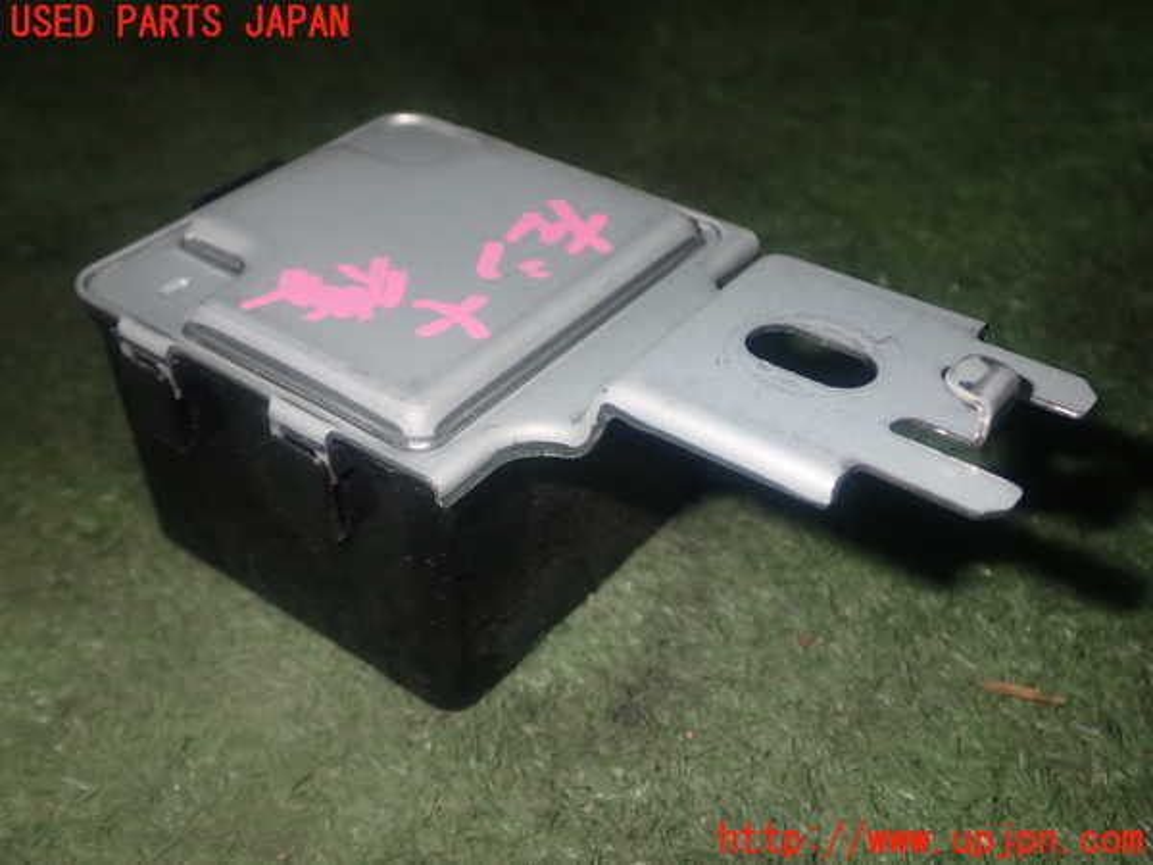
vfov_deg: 35.1
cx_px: 576
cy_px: 432
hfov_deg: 45.8
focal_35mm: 41
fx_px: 1366
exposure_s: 1/40
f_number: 8
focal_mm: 7.31
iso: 200
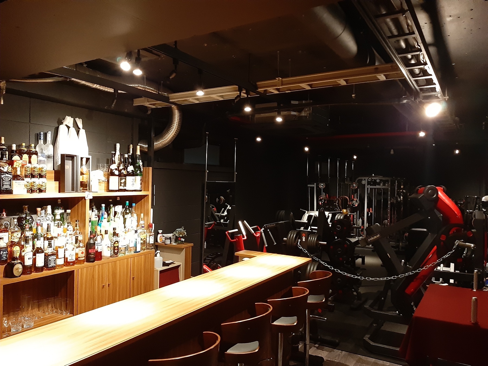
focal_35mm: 26
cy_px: 183
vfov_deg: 53.1
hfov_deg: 67.3
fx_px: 367
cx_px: 244
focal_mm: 3.93
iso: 400
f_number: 1.7
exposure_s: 1/25
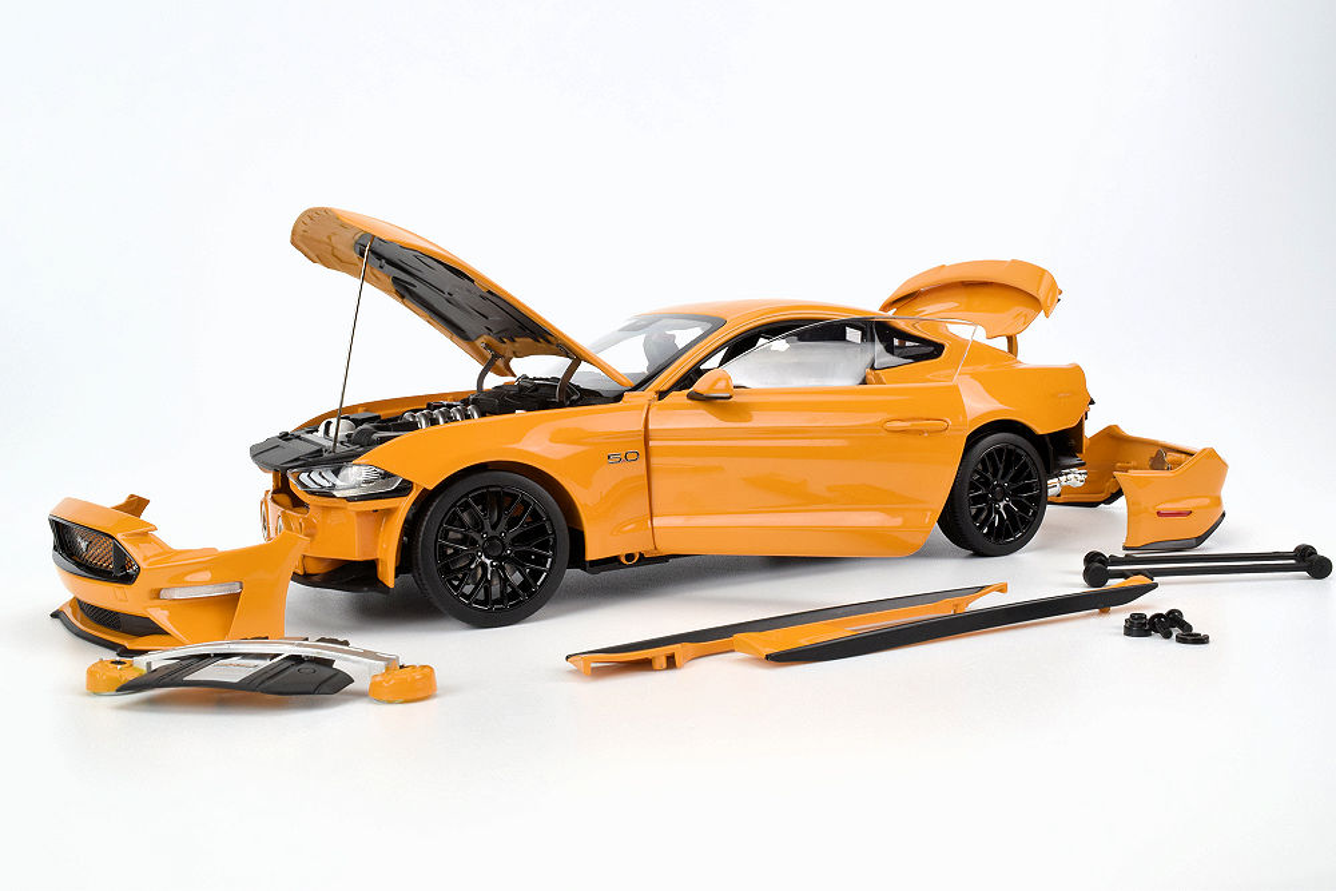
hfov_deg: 57.2
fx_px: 1225
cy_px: 446
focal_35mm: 33
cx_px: 668
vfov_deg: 40.0
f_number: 22
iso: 800
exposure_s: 1/20
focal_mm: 22
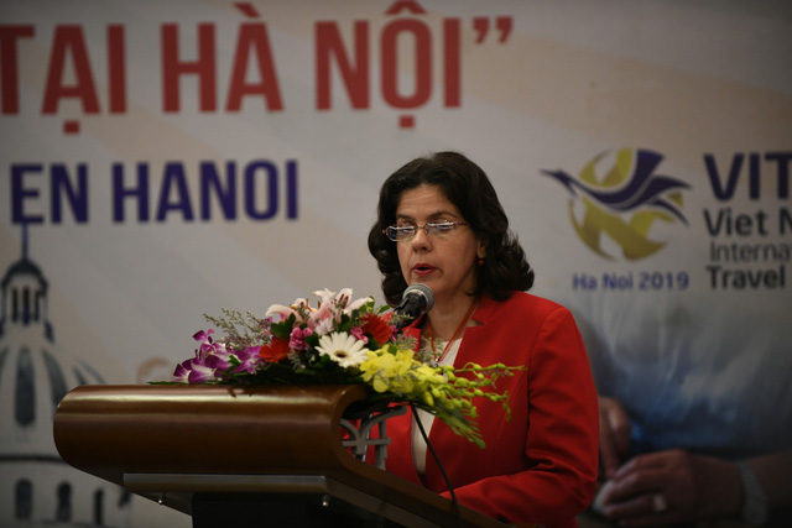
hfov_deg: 10.3
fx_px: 4401
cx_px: 396
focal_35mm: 200
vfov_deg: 6.9
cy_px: 264
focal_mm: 200
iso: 1600
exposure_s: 1/250
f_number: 2.8
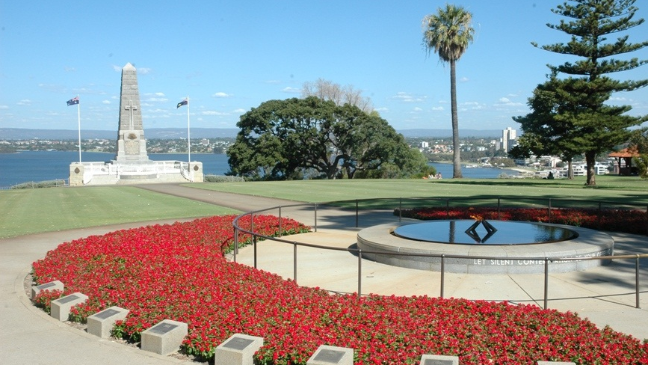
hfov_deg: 47.8
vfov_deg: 28.0
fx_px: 731
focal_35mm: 43
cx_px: 324
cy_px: 188
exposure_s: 1/100
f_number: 16
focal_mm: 27
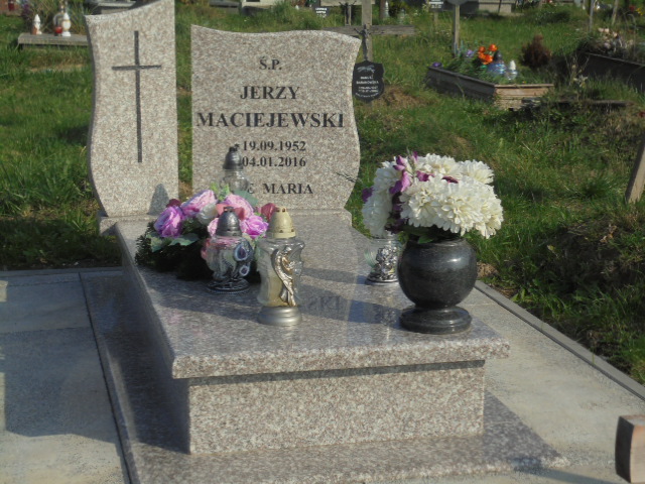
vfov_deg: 22.9
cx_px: 322
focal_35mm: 64
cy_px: 242
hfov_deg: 30.3
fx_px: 1193
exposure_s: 1/640
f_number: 5.6
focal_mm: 11.5
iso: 100
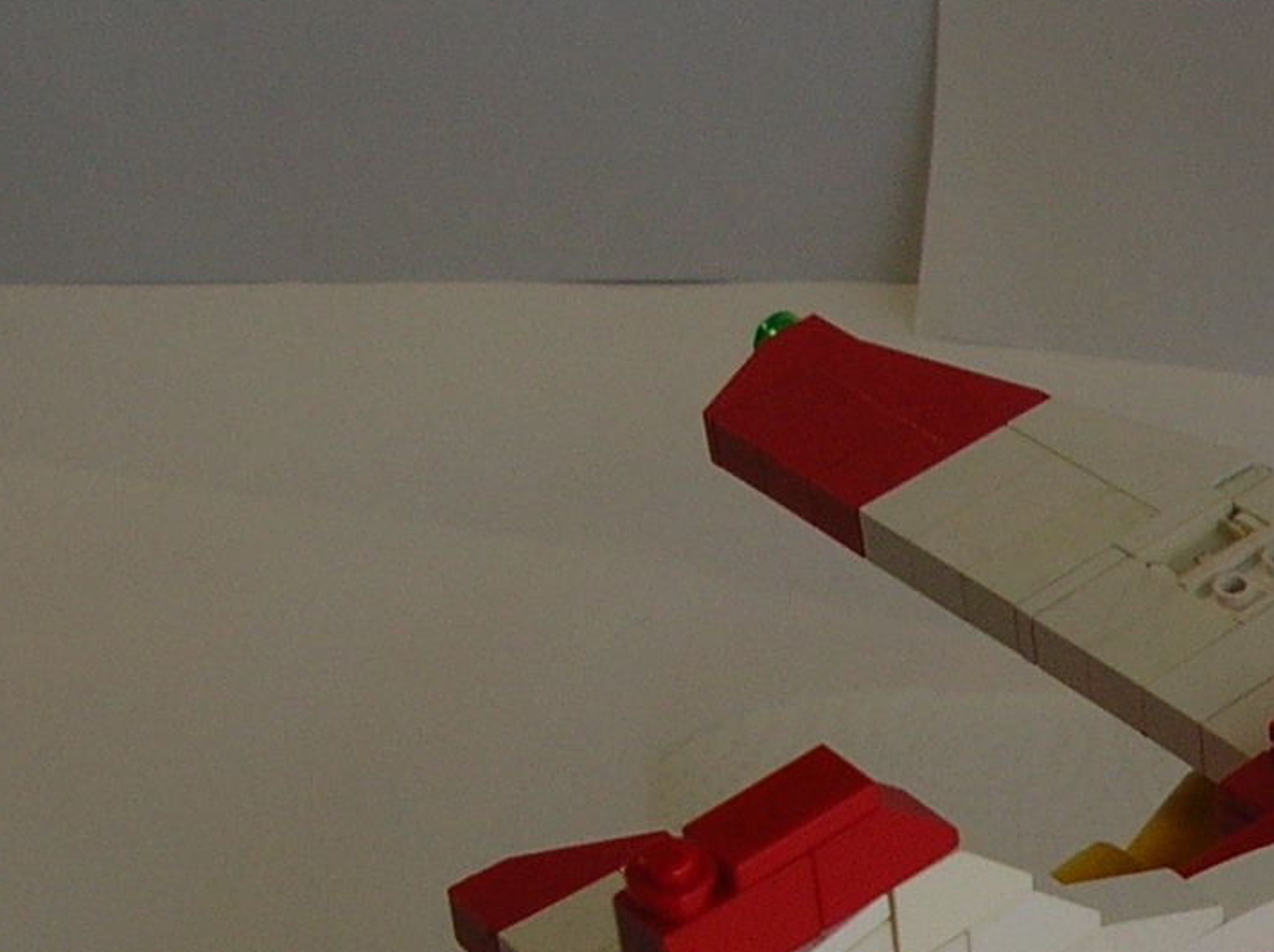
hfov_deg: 16.3
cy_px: 1080
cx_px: 1750
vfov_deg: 12.8
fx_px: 4154
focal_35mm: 113
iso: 50
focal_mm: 5.8
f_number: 2.8
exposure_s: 1/30.7
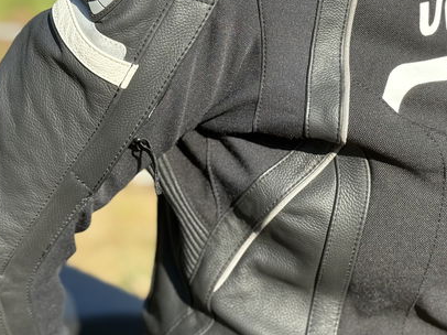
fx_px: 916
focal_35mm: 71
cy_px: 117
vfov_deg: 20.6
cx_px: 301
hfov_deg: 27.2
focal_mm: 6.76
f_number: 1.78
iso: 80
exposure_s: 1/1429
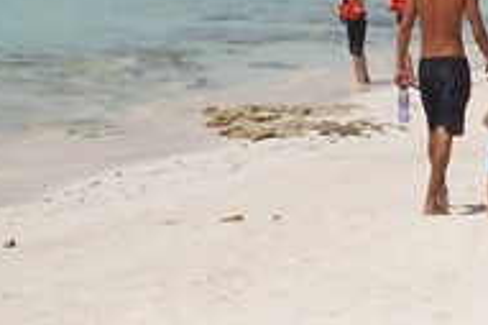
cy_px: -92
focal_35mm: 178
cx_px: 609
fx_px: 2411
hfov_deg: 11.3
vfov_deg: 7.6
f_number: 4.6
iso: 64
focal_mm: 6.3
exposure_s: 1/2000
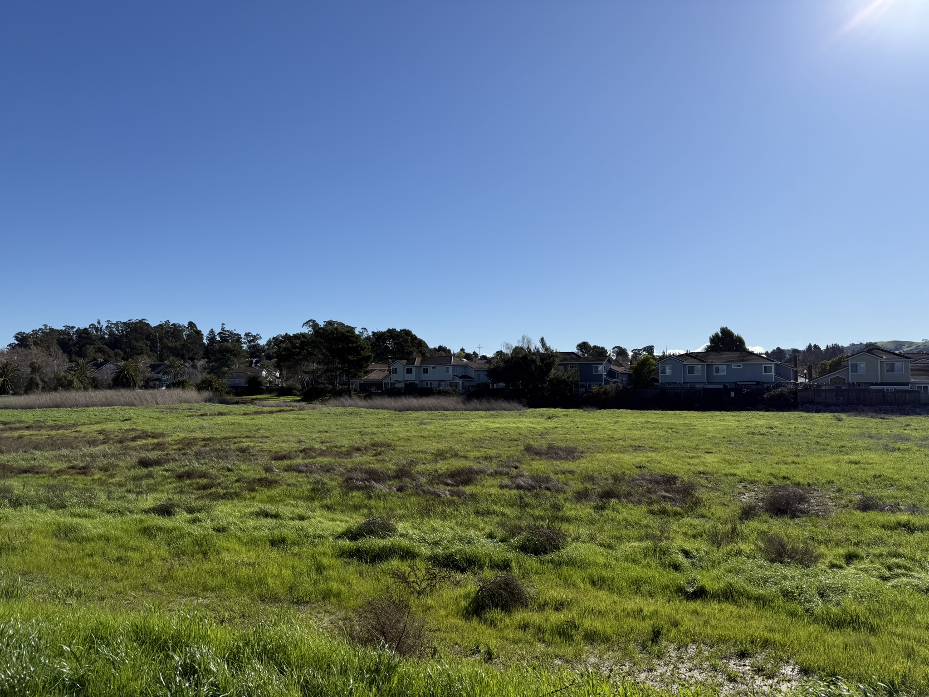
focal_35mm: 24
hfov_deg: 71.6
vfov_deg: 56.8
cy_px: 348
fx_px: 644
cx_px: 464
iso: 80
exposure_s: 1/8130
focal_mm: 6.76
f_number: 1.78
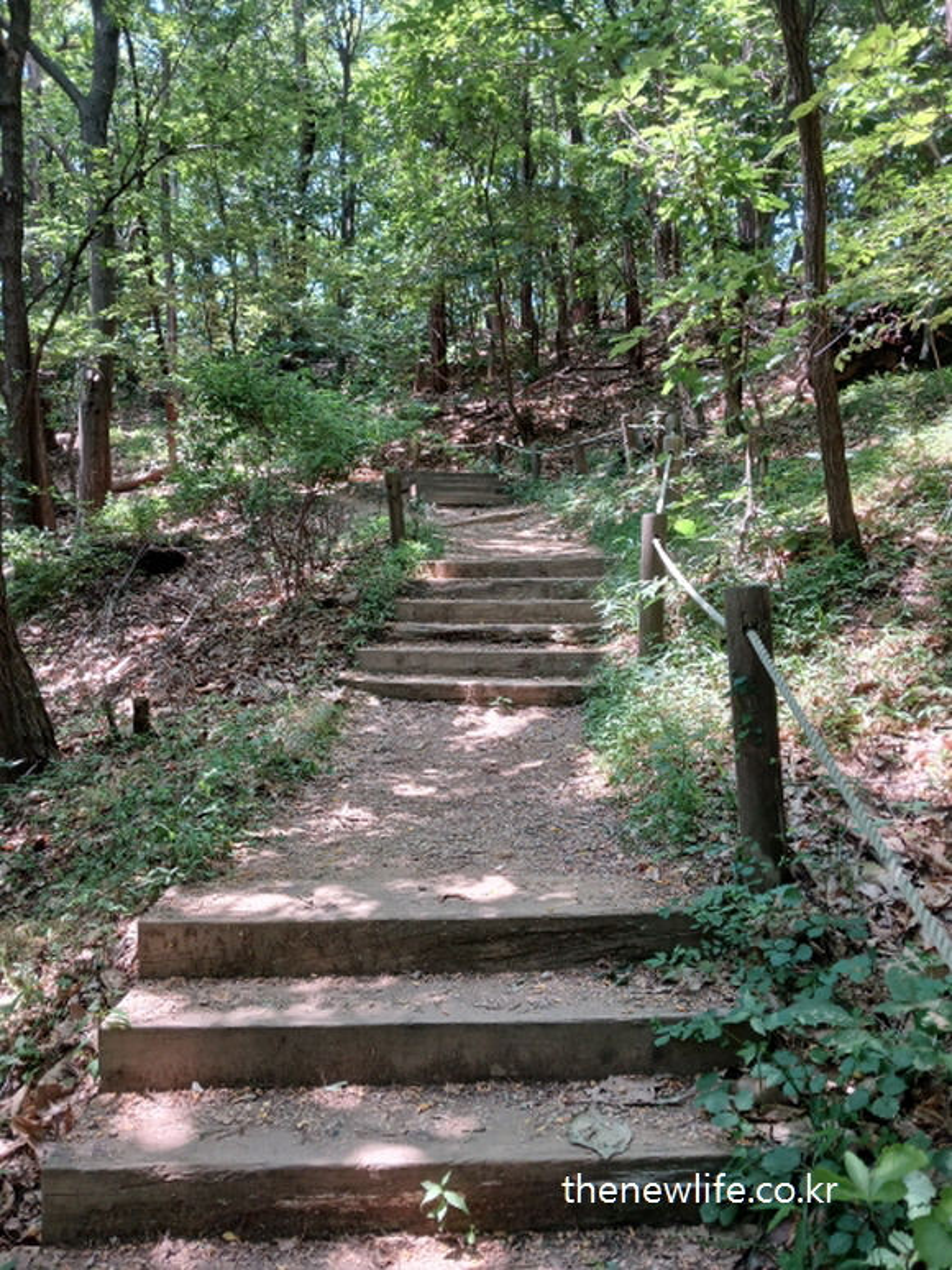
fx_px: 990
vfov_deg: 65.3
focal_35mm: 27
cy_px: 635
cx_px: 476
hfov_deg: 51.4
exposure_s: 1/60
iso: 64
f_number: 1.8
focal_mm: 4
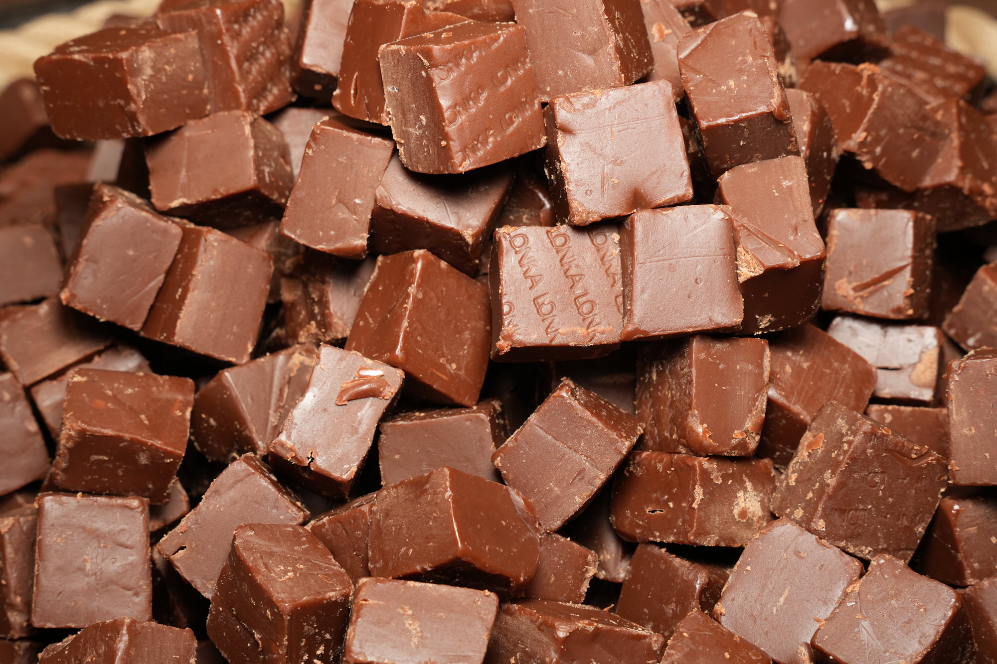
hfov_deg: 28.8
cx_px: 498
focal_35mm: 70
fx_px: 1938
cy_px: 332
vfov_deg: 19.5
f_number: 13
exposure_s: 1/160
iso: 800
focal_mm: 70
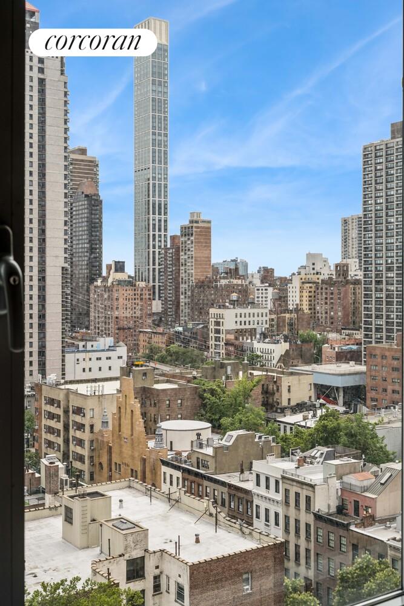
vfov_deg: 45.4
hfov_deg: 31.2
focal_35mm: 43
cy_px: 303
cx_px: 202
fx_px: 724
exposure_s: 1/100
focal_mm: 43
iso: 200
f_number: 11
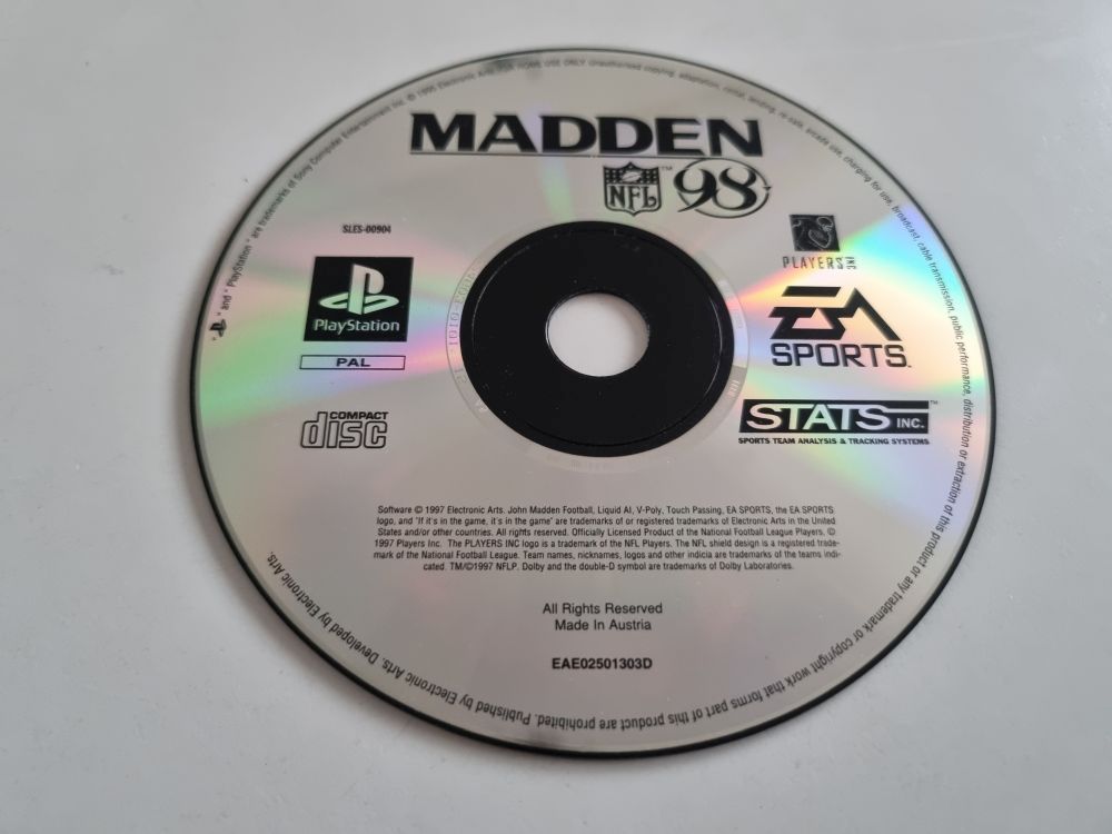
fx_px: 835
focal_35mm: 26
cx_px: 556
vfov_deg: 53.1
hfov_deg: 67.3
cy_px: 417
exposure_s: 1/50
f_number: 1.8
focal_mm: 5.4
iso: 800
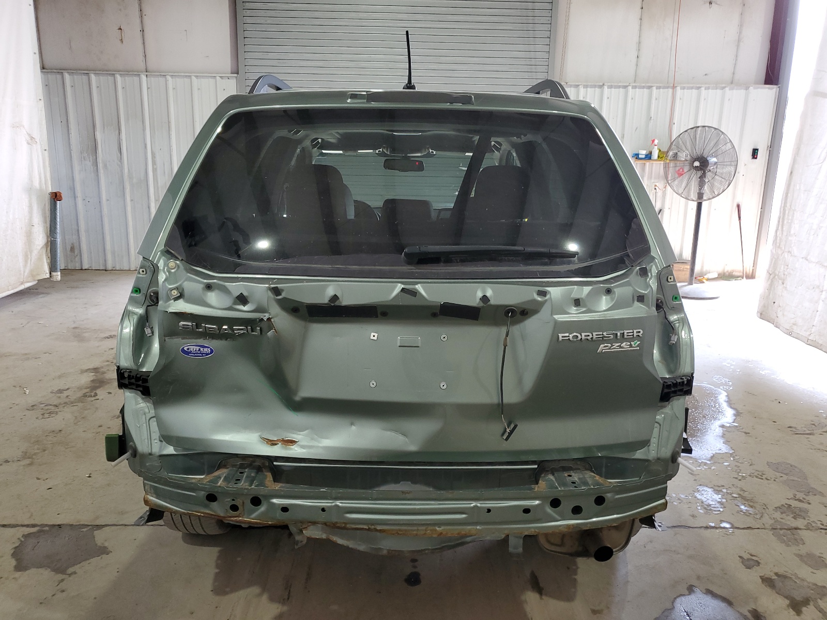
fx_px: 621
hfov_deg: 67.3
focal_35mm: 26
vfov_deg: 53.1
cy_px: 310
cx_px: 414
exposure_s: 1/60.2
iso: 64
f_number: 1.5
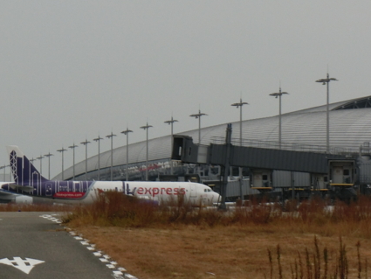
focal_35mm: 323
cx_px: 48
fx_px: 3463
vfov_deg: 4.6
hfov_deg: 6.1
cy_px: 19
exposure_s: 1/200
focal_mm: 23.9
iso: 80
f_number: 5.5
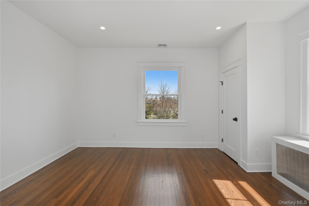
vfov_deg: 77.3
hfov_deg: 100.4
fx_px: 129
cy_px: 103
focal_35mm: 15
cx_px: 154
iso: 125
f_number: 5.6
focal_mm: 10
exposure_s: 1/125
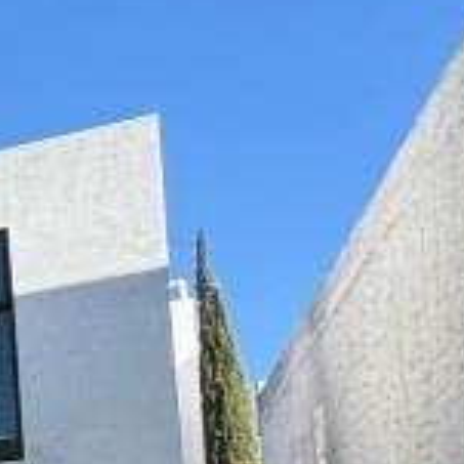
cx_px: -965
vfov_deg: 18.8
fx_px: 1274
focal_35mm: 84
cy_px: 645
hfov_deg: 11.1
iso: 50
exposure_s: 1/796
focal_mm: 2.22
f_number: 2.2
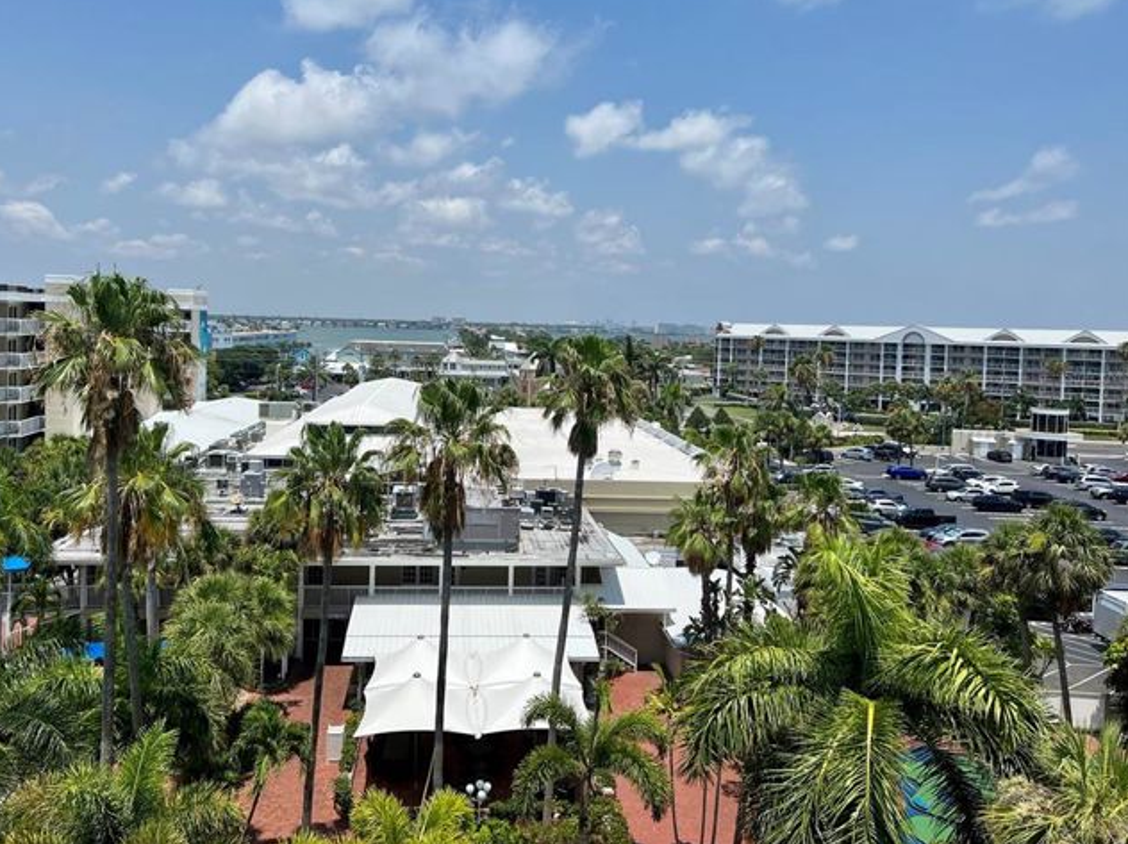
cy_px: 376
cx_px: 510
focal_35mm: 29
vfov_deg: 48.1
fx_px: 944
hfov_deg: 61.6
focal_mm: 5.7
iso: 50
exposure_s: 1/8000
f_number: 1.5
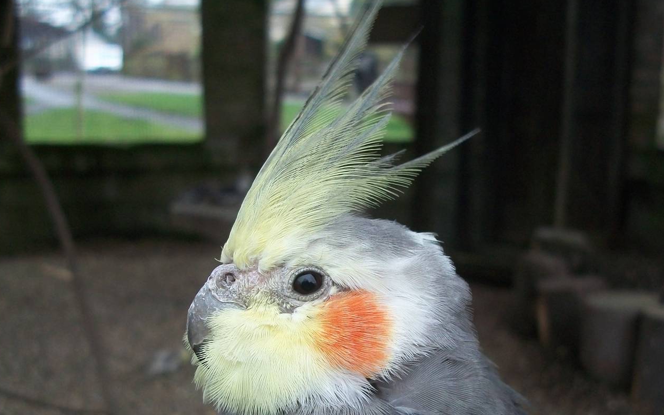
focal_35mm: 43
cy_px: 276
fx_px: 778
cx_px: 346
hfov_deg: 46.2
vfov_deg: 29.7
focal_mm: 5.7
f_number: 2.9
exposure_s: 1/25
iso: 160
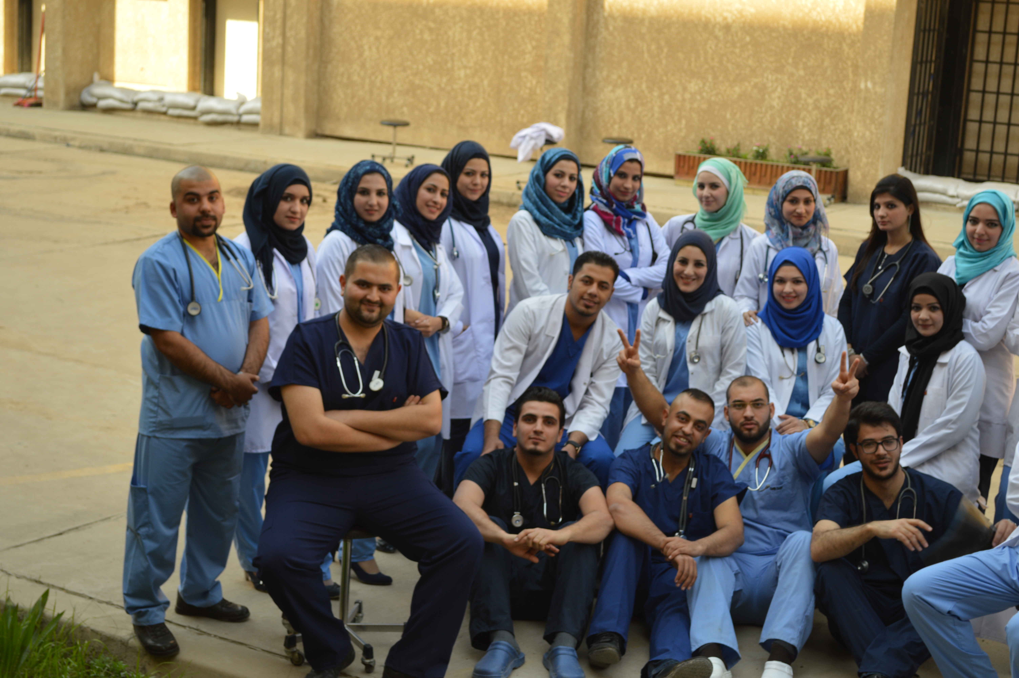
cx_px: 510
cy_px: 339
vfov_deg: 21.5
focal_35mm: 63
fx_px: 1782
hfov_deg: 31.9
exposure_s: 1/125
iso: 160
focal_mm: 42
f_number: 5.6
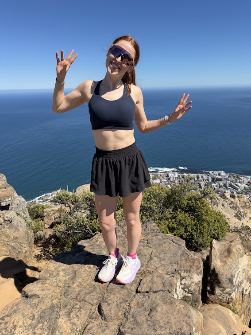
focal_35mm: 24
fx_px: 232
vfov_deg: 71.6
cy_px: 168
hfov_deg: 56.8
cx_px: 126
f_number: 1.78
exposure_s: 1/5714
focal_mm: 6.76
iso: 80
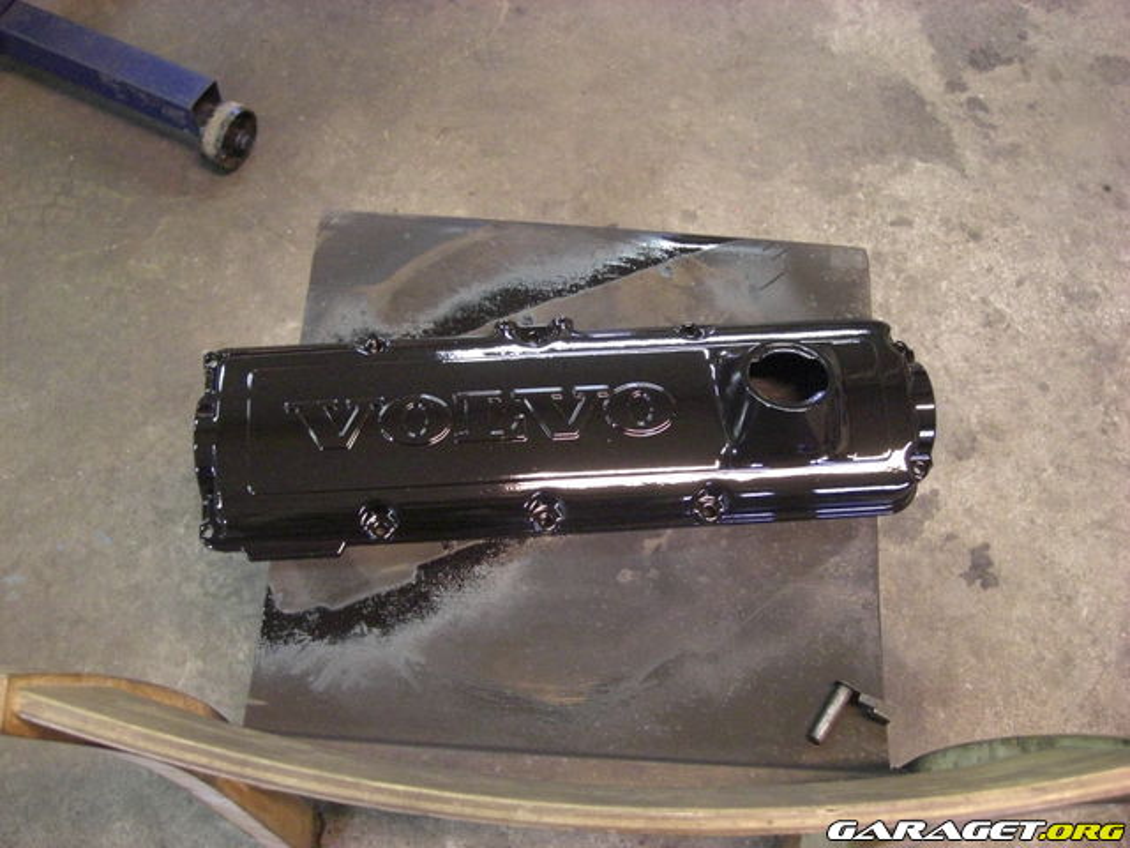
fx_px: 1240
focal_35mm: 38
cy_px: 424
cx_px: 565
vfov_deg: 37.7
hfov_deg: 49.0
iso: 800
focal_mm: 7.9
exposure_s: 1/20
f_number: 2.8
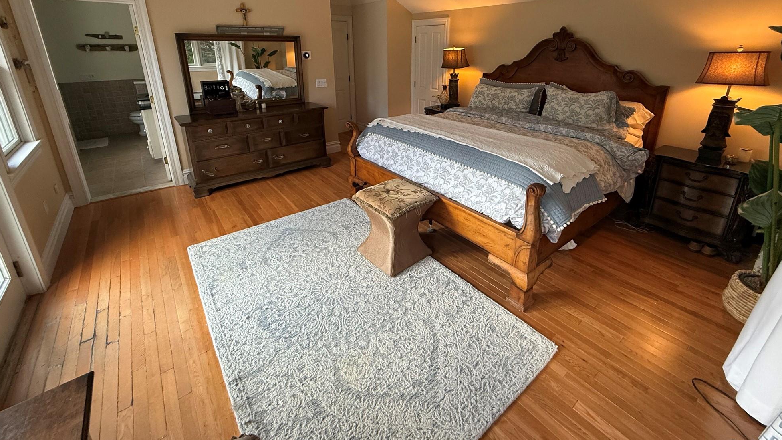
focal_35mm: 16
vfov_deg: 65.3
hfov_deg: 99.4
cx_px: 399
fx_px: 332
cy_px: 146
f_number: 2.2
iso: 320
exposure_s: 1/120
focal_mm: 2.22
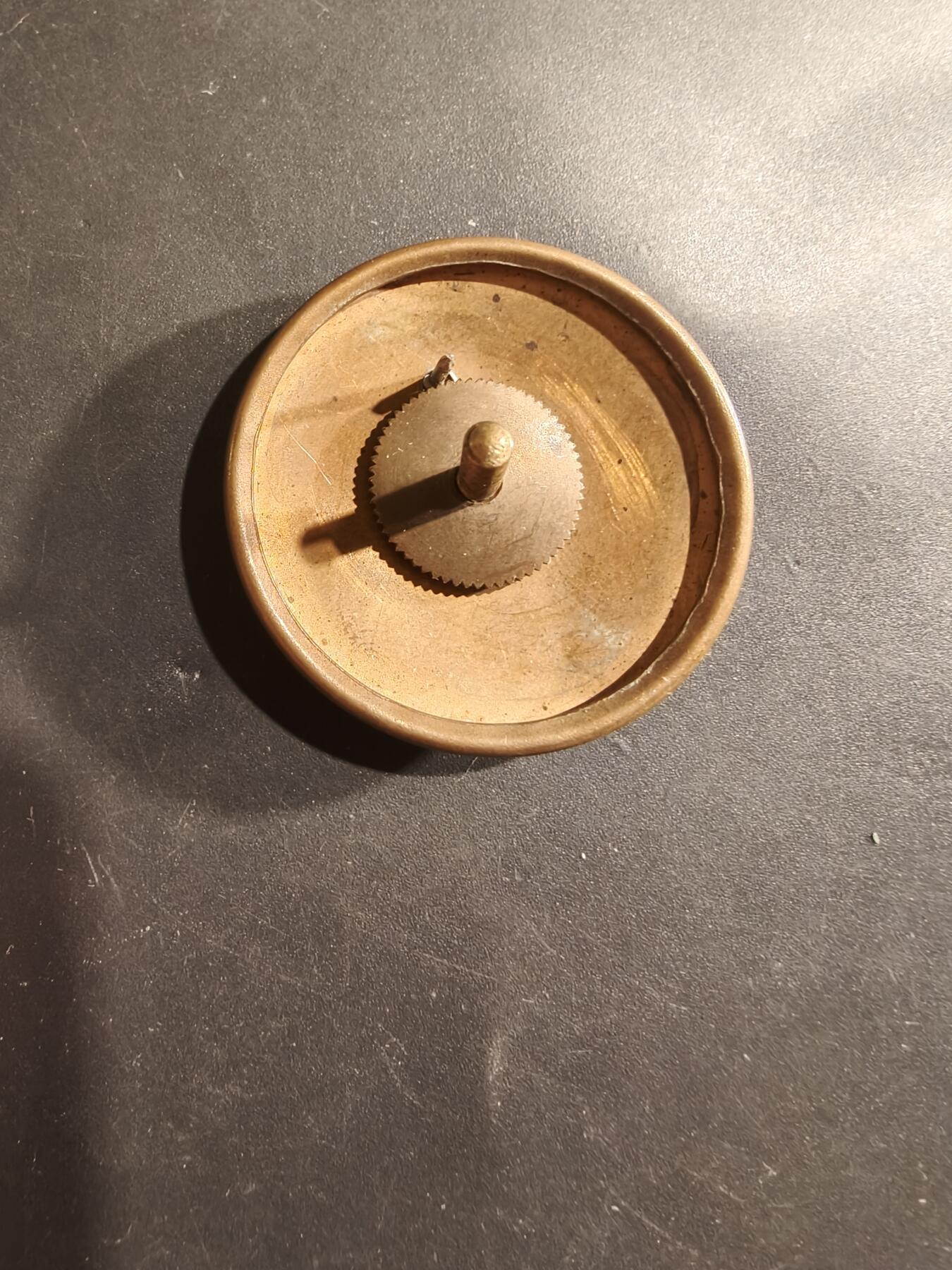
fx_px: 843
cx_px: 476
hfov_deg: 58.9
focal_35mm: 23
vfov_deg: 73.9
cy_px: 635
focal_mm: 2.32
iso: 250
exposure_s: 1/50
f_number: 2
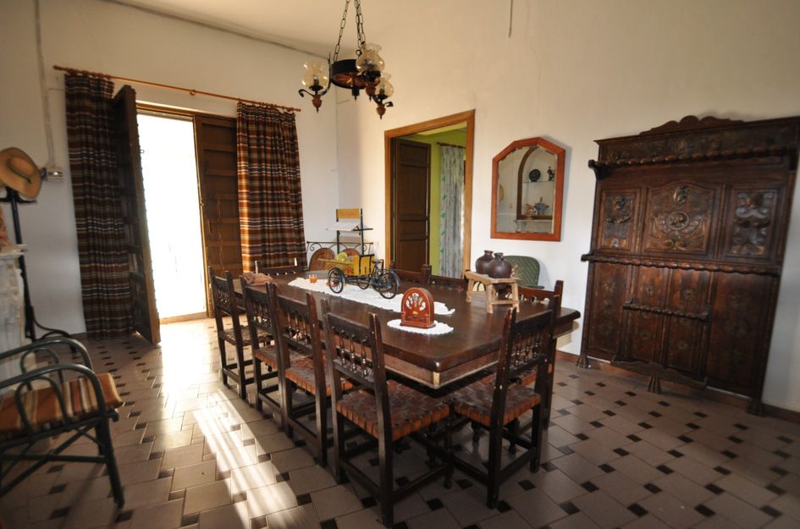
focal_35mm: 17
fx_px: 382
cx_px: 400
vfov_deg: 69.4
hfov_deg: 92.6
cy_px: 264
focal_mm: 11.5
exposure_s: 1/60
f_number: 4
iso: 640
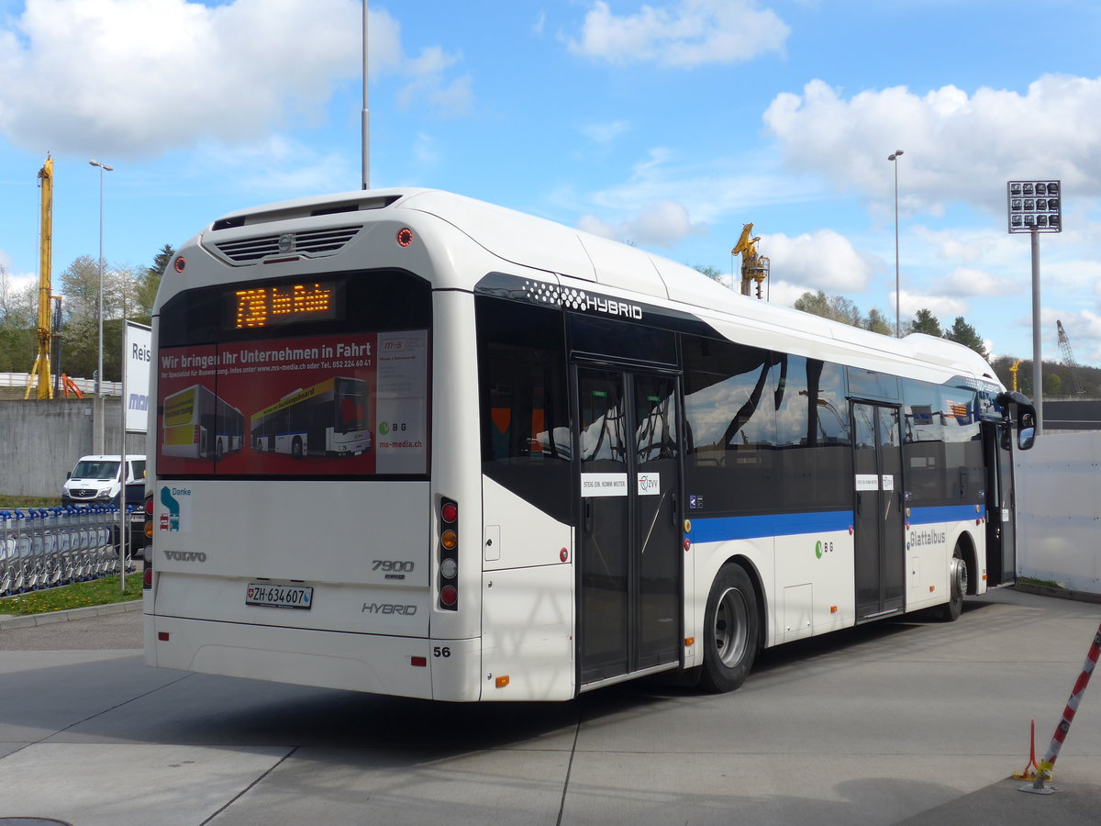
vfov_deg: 32.9
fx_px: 1399
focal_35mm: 44
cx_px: 550
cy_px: 413
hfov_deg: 42.9
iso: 80
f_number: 2.8
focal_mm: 9
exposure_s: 1/1000
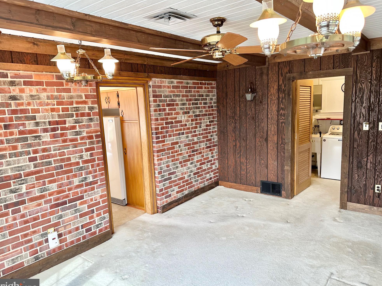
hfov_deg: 69.4
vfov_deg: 54.9
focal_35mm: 25
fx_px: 276
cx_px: 190
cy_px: 146
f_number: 1.78
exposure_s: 1/120
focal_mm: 6.86
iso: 125
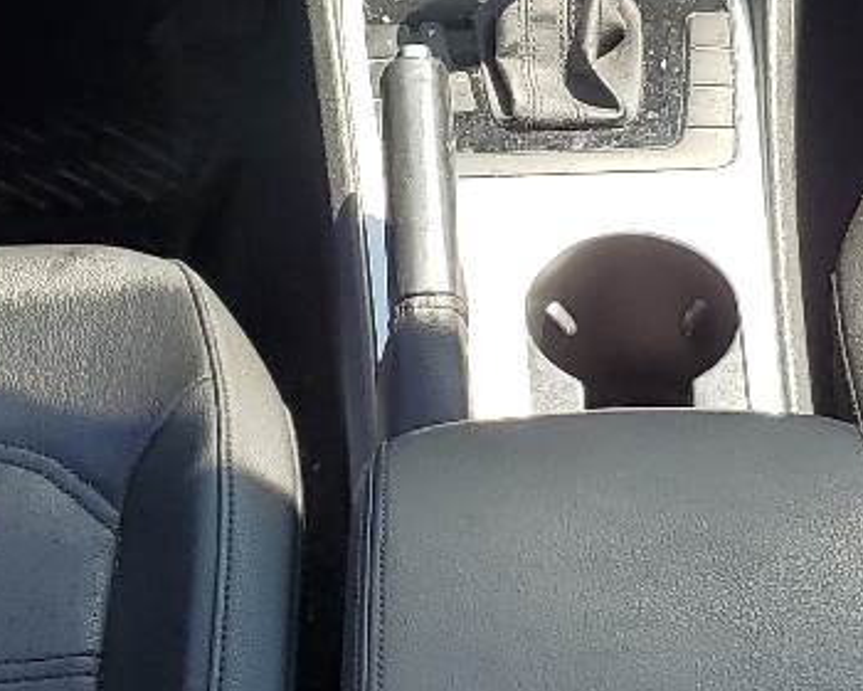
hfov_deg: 16.6
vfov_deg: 13.3
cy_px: 197
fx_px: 2963
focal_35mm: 116
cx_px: 478
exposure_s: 1/667
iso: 50
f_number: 1.5
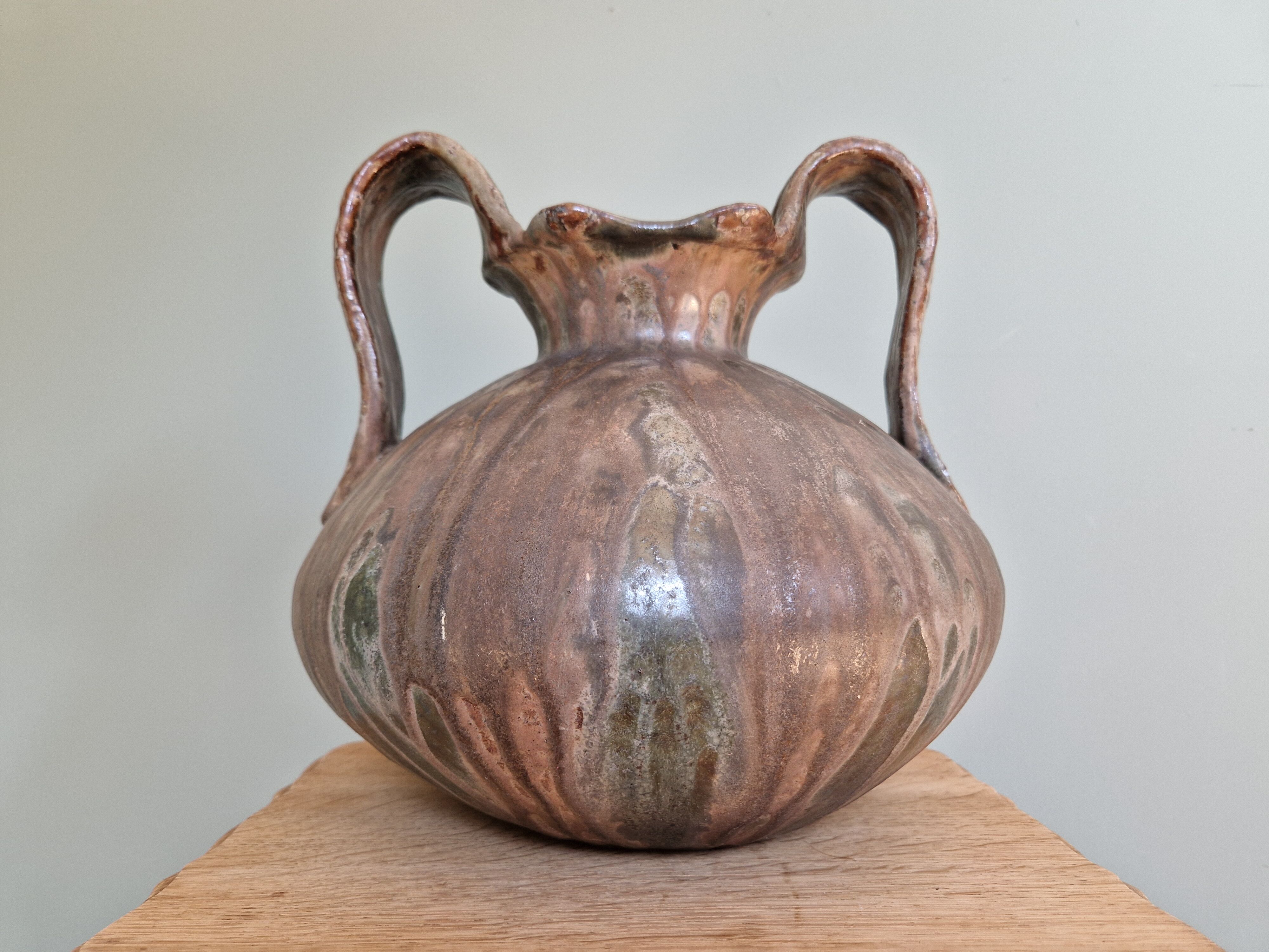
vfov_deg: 58.9
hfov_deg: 73.9
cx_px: 634
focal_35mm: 23
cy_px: 476
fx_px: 843
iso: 160
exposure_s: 1/180
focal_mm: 5.4
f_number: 1.8
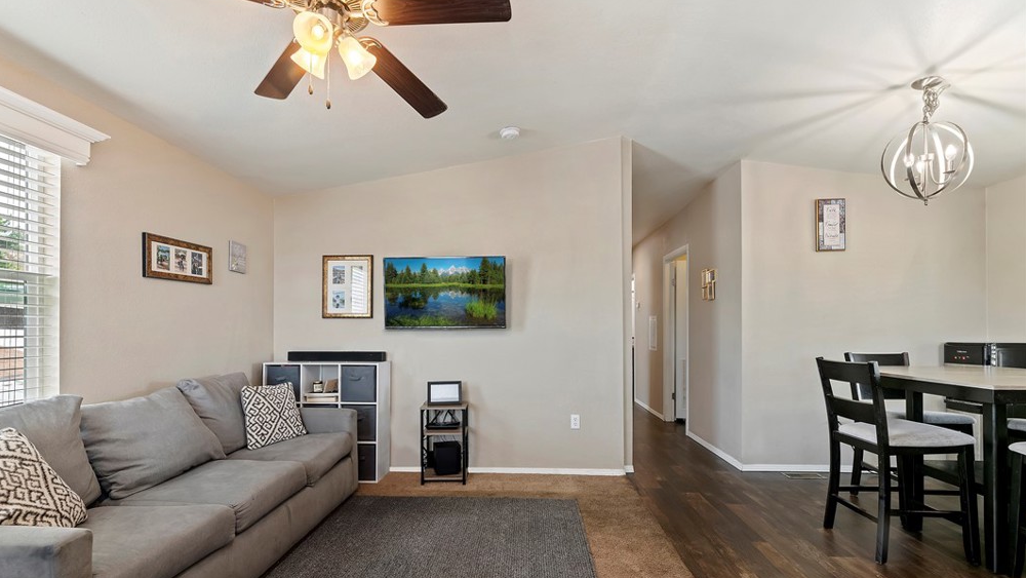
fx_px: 408
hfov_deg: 103.0
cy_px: 324
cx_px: 505
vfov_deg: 70.3
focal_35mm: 15
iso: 500
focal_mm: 14
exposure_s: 1/4
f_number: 10
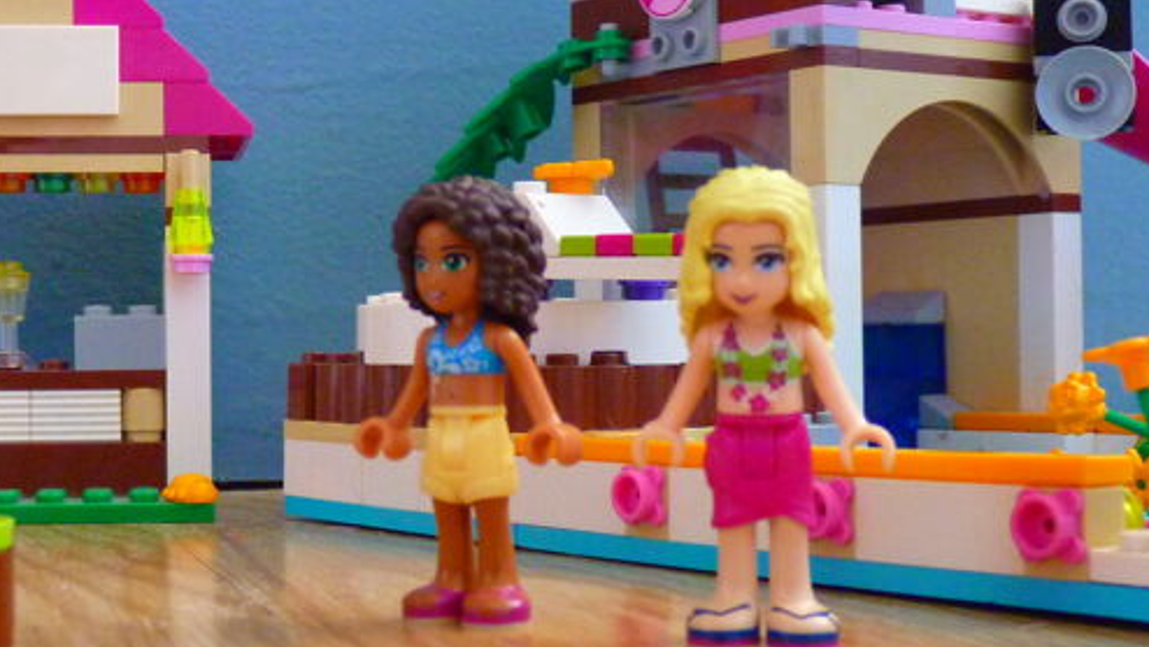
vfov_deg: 18.8
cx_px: 295
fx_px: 1950
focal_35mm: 64
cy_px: 289
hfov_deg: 32.3
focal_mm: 5.2
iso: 400
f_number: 2.8
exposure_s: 1/8
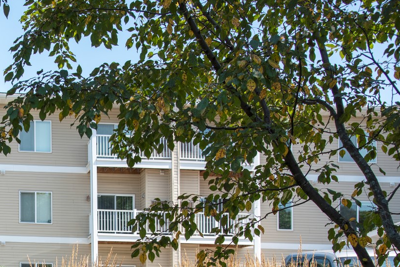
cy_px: 260
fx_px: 700
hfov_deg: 30.2
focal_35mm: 63
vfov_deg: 21.0
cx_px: 25
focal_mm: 32
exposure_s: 1/160
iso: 125
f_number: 6.3
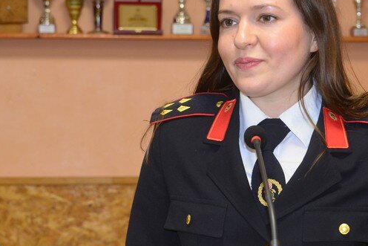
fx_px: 1350
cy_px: 90
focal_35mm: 132
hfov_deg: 15.5
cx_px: 275
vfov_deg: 10.4
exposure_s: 1/60
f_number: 7.1
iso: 2000
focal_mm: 78
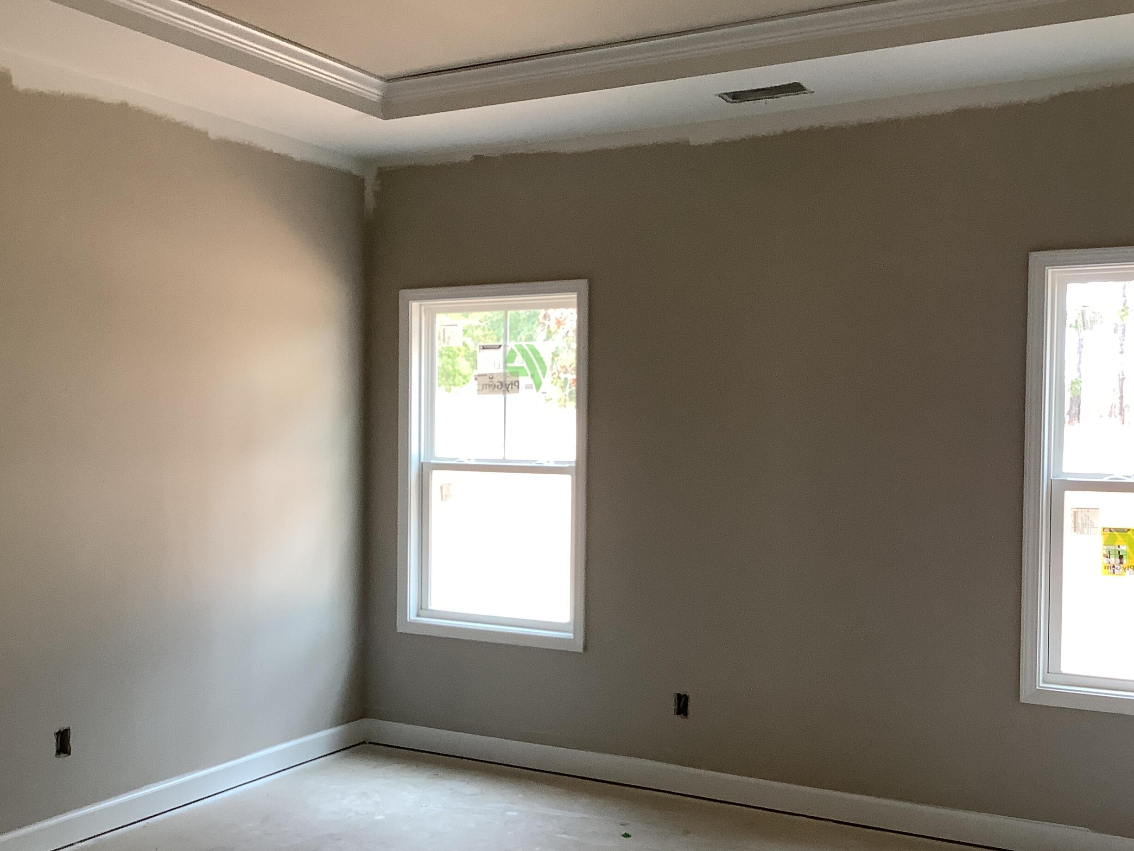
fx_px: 1245
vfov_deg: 37.7
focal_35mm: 38
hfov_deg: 48.9
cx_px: 535
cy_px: 474
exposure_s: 1/50
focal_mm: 3.3
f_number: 2.4
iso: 50
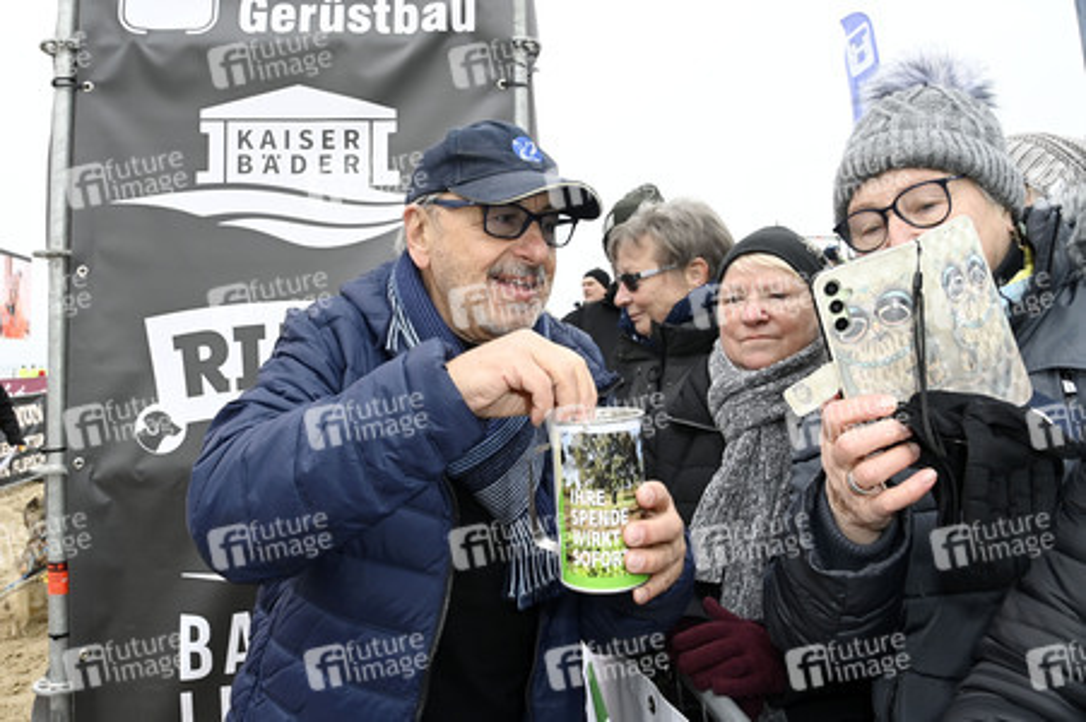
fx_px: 723
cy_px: 361
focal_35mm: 24
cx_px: 543
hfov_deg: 73.8
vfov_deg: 53.1
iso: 1000
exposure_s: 1/160
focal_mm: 24
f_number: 10
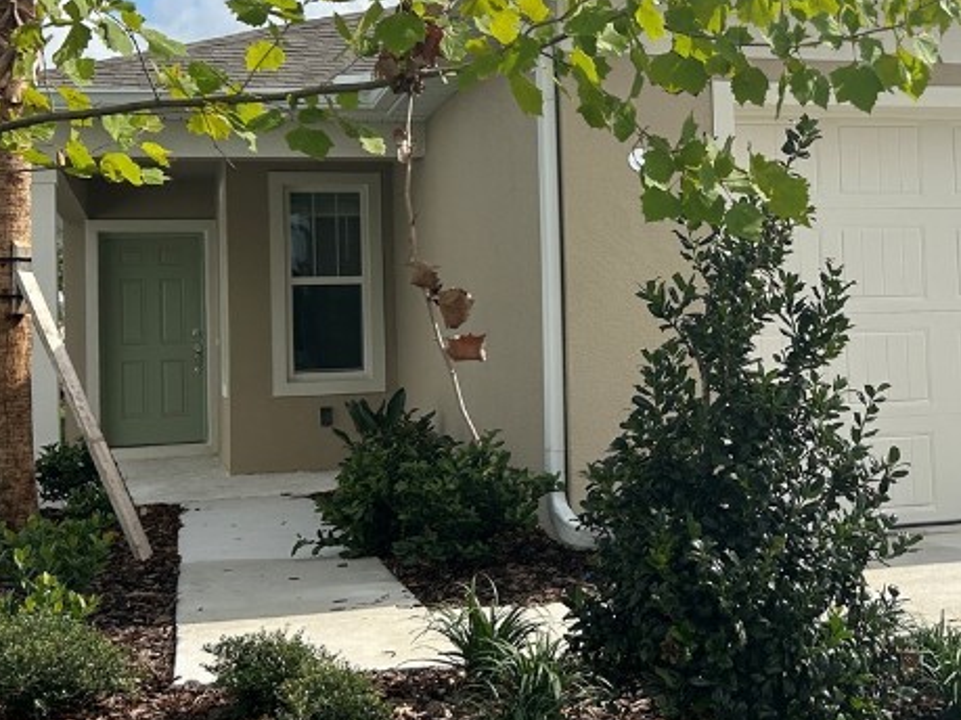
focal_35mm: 58
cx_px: 760
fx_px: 1610
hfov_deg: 32.4
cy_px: 245
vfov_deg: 25.1
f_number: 1.5
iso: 50
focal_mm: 5.7
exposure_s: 1/6993
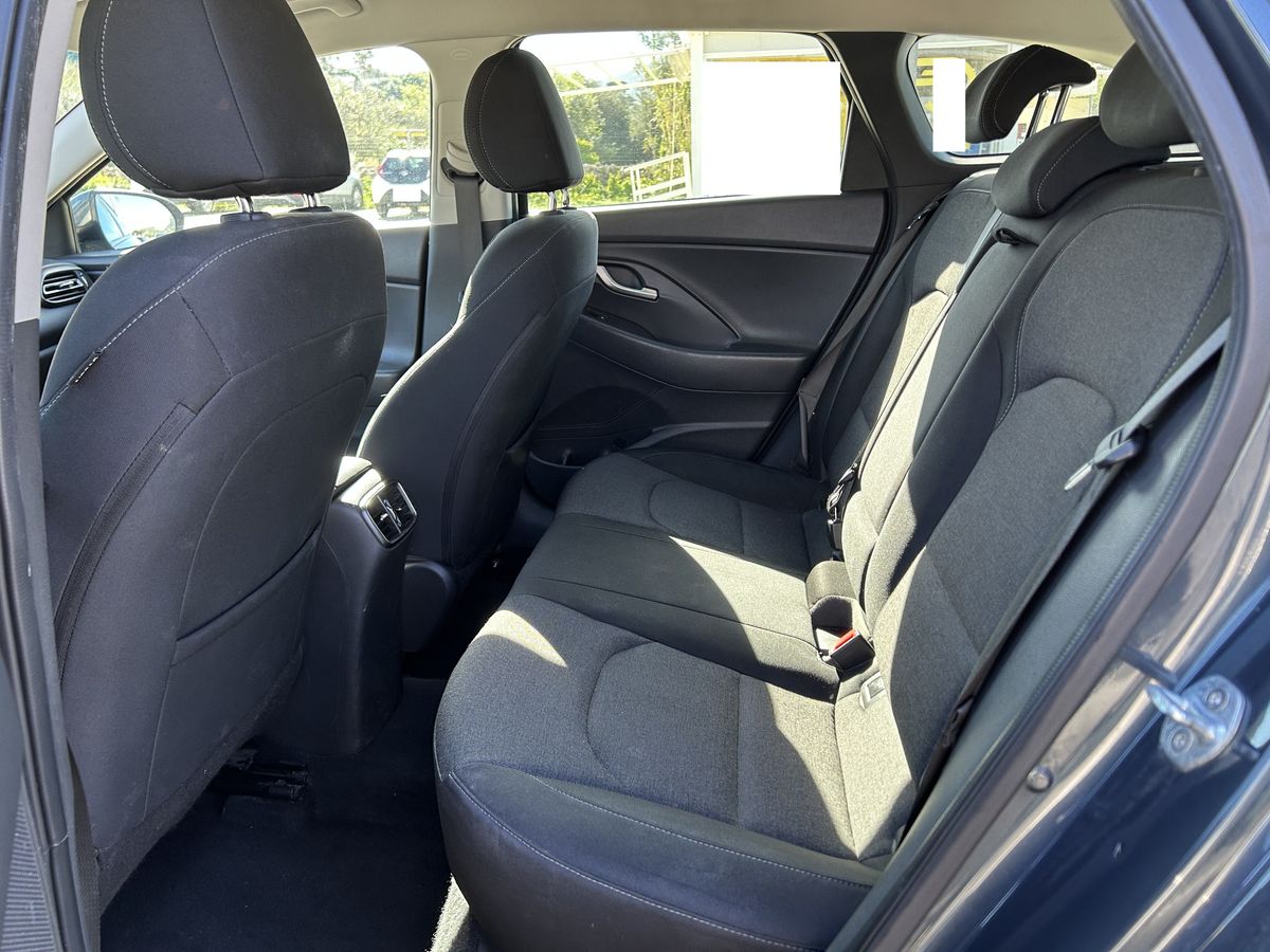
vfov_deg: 53.1
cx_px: 635
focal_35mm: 26
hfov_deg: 67.3
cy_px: 476
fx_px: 954
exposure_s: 1/121
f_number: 1.5
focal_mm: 5.7
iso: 64
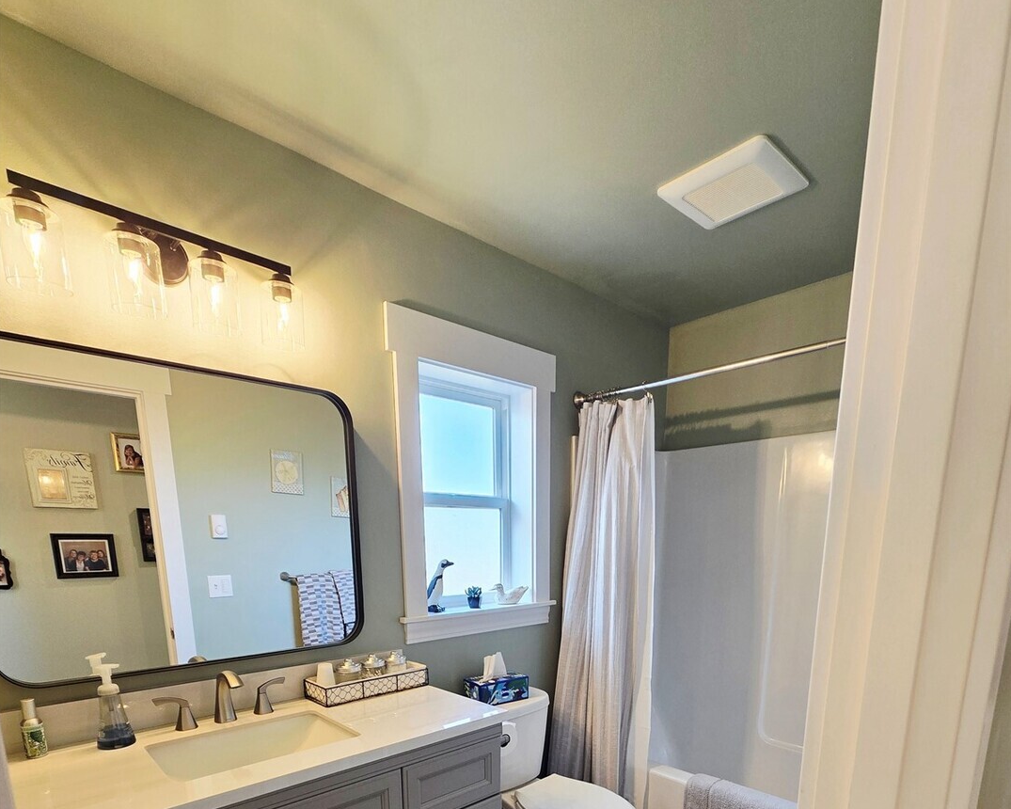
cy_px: 658
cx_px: 505
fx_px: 509
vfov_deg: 68.8
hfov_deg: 89.6
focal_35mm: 17
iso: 100
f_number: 2.2
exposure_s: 1/60.2
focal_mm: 2.2
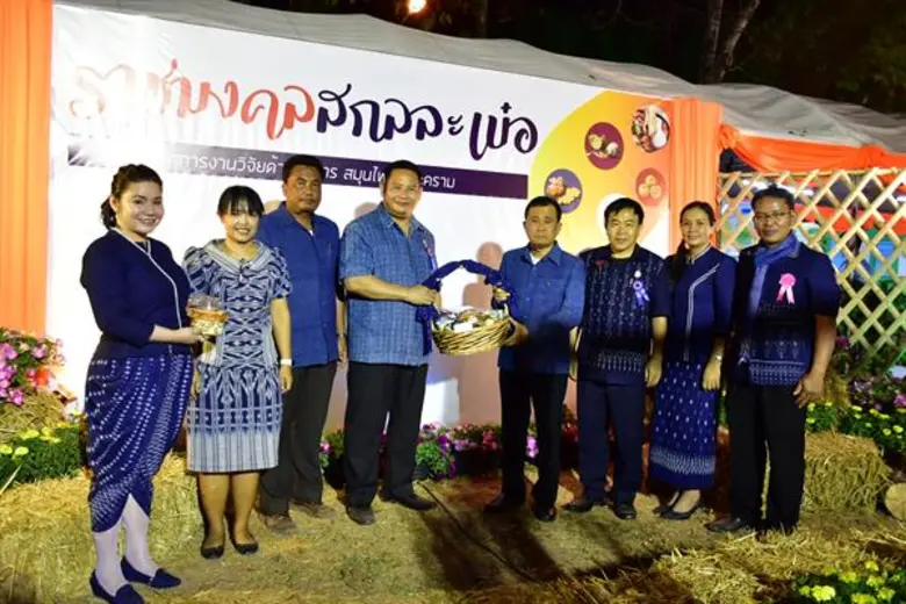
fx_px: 755
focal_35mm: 30
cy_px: 302
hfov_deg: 61.9
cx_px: 453
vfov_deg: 43.6
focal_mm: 20
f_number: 3.5
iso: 1000
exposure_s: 1/30
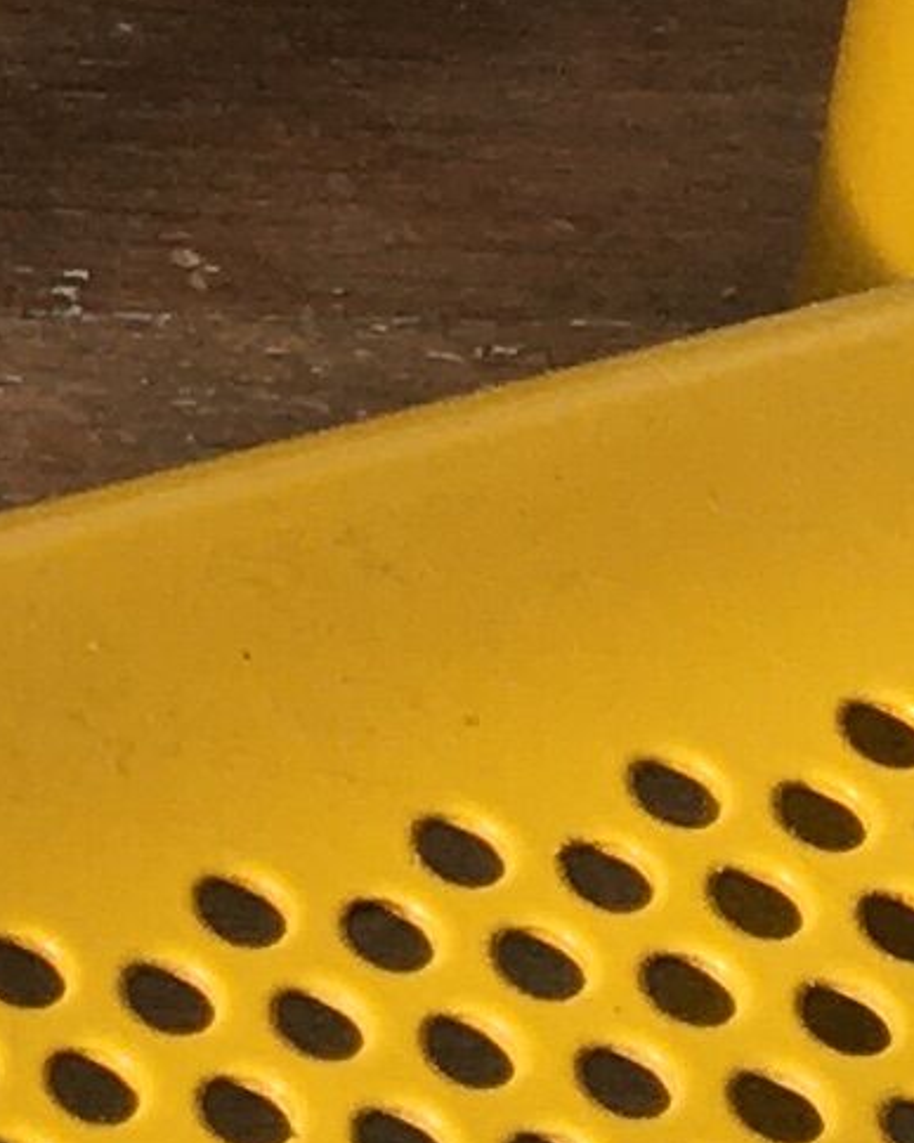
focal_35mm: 236
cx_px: -1958
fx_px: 7983
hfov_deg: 6.0
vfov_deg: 7.5
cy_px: -1866
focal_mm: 4.15
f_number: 2.2
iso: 25
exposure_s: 1/169
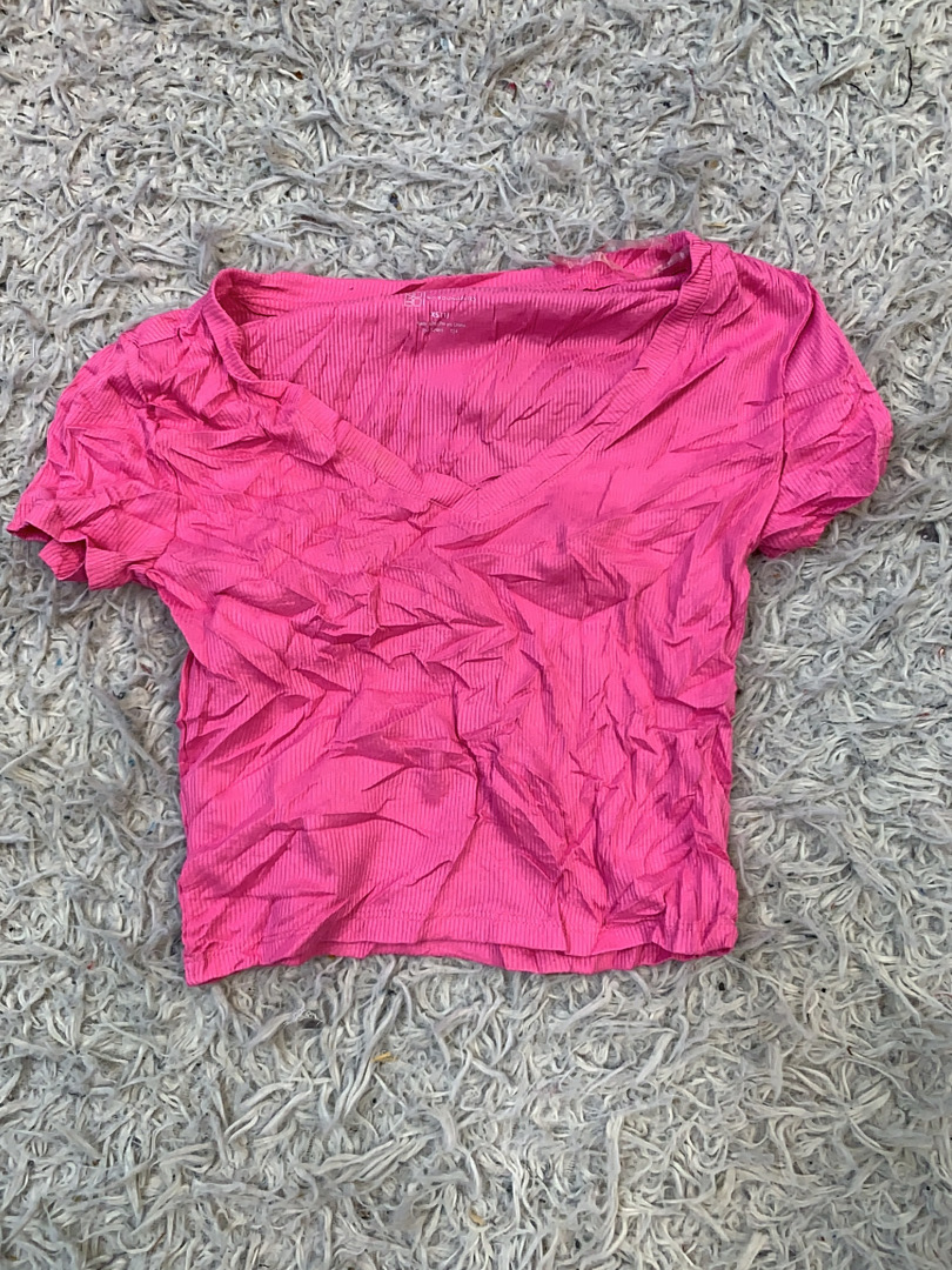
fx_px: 953
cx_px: 476
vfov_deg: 67.3
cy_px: 635
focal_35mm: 26
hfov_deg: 53.1
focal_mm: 4.25
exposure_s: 1/100
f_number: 1.8
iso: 40
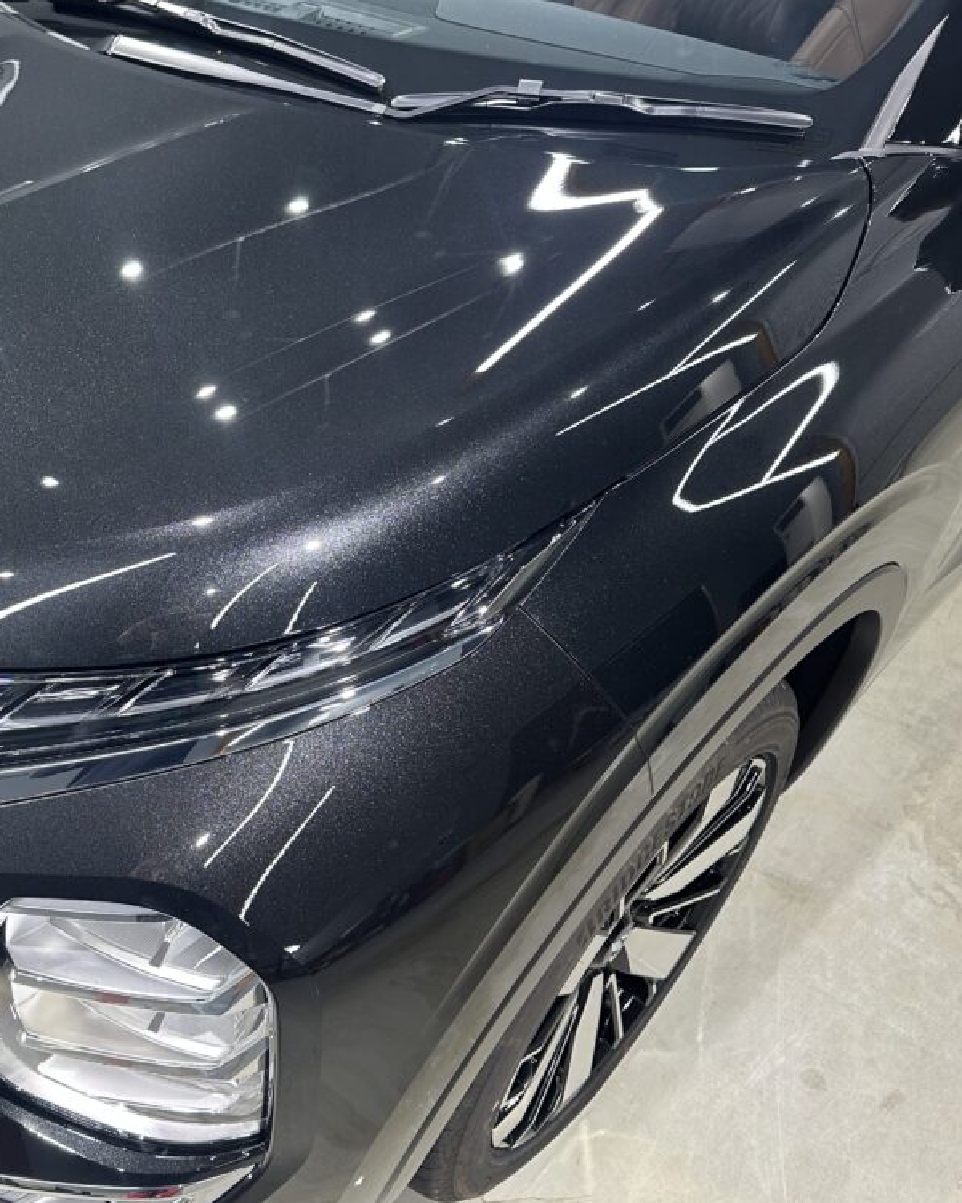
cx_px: 168
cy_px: 602
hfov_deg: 43.3
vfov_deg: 55.7
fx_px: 1139
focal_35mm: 32
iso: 125
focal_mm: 6.86
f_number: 1.78
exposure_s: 1/60
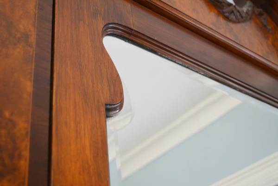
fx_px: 394
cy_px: 93
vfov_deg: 26.5
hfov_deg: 38.9
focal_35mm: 51
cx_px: 139
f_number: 5
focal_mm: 34
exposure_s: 1/60
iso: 800
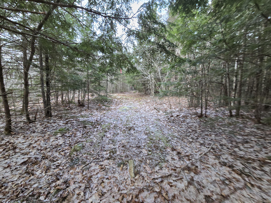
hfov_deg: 106.2
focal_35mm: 13
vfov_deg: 89.9
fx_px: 102
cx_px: 136
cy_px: 102
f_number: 2.2
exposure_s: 1/60
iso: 250
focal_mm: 2.2
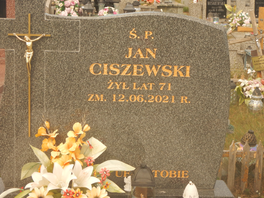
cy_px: 89
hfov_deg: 28.5
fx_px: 519
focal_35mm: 68
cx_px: 121
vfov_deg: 21.6
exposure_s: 1/400
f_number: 4.4
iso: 125
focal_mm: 11
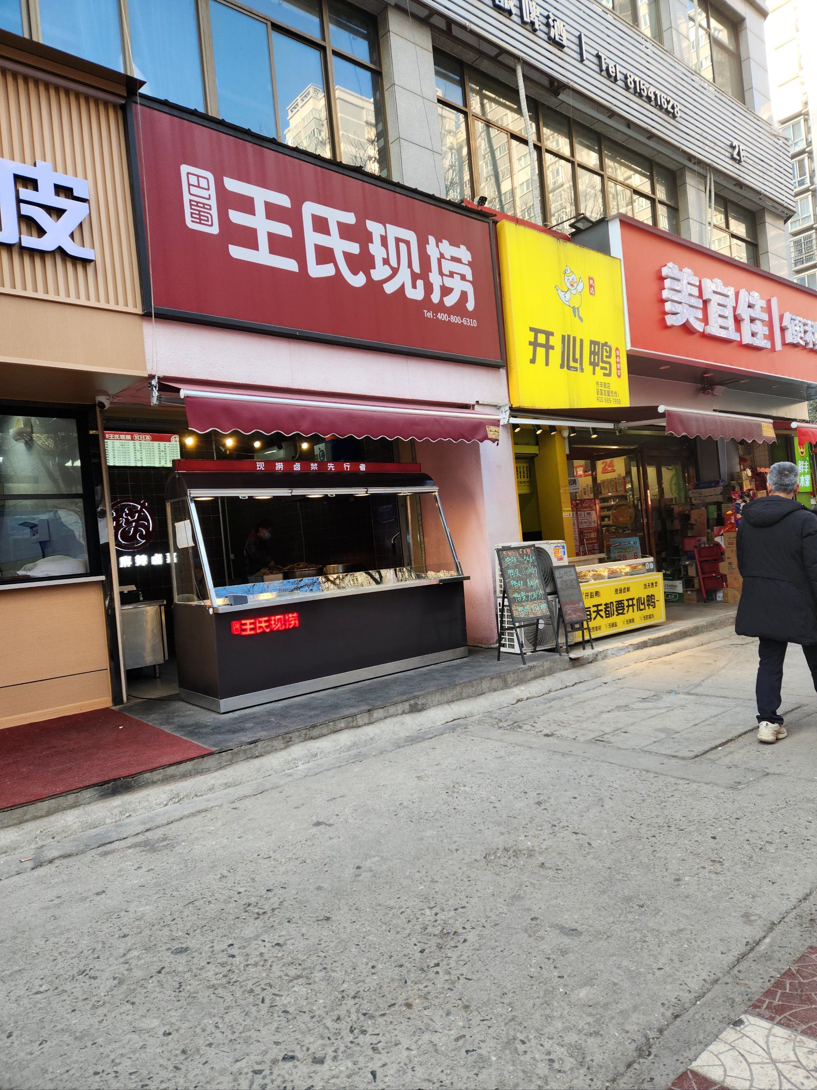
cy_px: 545
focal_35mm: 23
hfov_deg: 58.9
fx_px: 724
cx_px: 408
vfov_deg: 73.9
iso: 32
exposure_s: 1/182
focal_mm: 5.4
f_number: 1.8
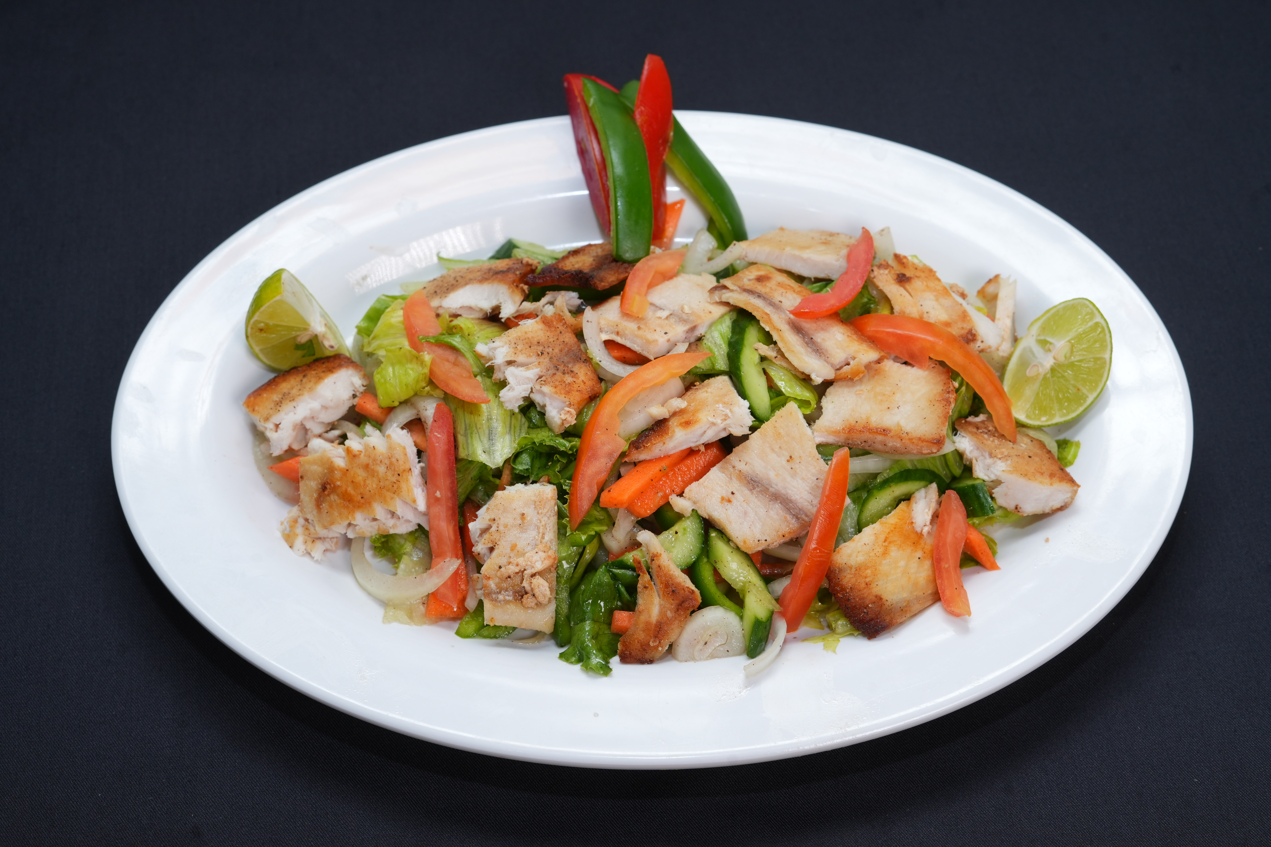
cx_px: 636
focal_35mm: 50
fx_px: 1765
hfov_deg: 39.6
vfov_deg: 27.0
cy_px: 424
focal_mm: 50
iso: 320
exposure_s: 1/100
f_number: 8
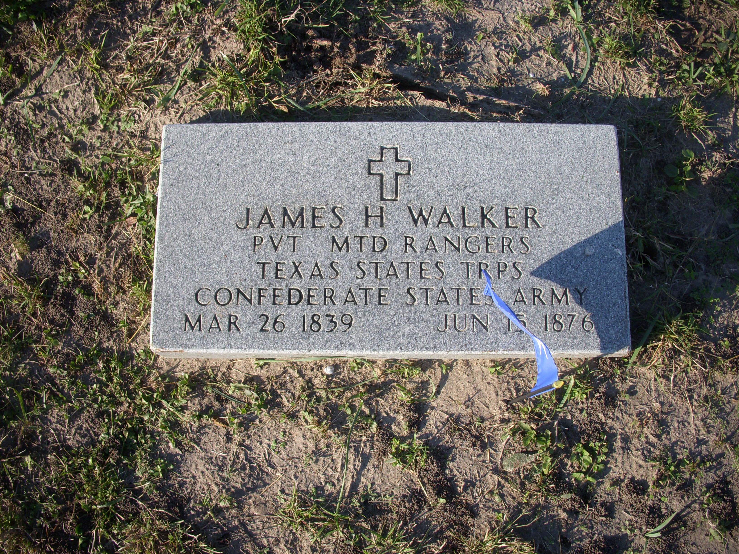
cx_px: 370
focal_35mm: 38
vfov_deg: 37.7
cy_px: 277
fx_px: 811
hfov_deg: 49.0
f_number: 3.3
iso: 100
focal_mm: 6.3
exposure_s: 1/640
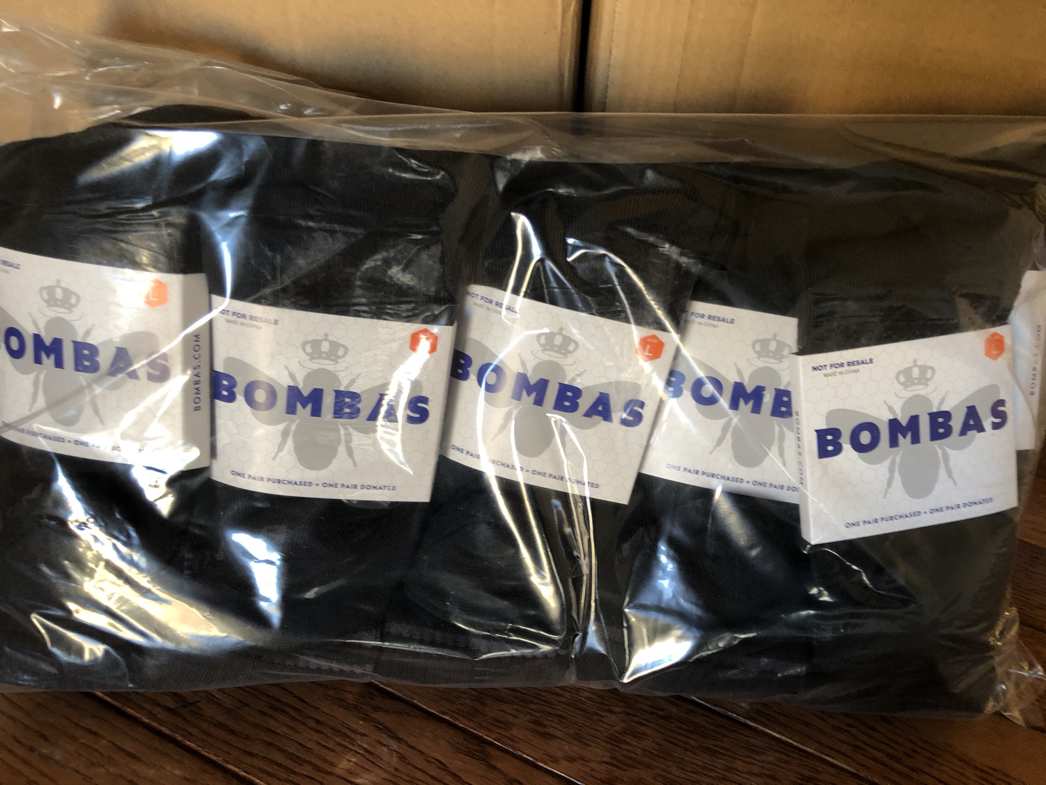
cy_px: 392
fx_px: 846
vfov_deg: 49.7
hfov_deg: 63.4
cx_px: 523
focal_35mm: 28
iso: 40
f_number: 1.8
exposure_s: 1/17
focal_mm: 4
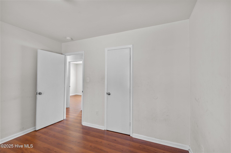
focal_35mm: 16
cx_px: 116
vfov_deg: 73.7
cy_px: 76
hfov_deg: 96.8
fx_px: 103
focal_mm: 16
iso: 400
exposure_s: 1/20
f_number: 4
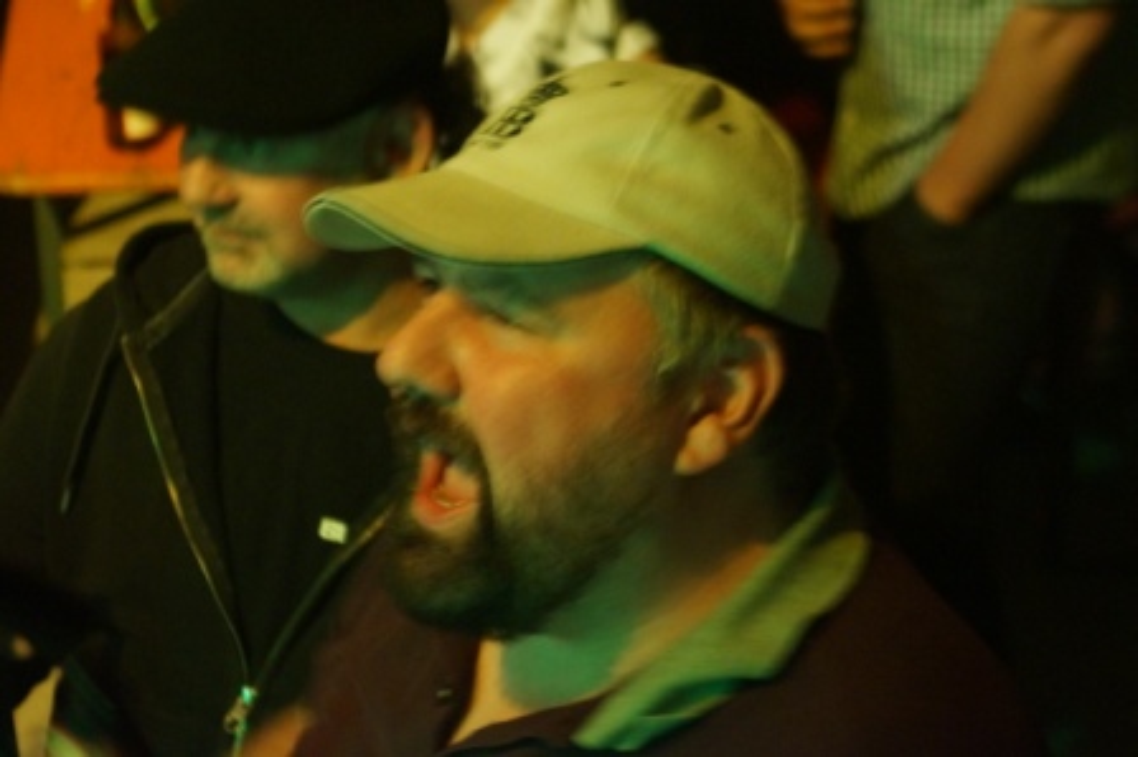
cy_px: 378
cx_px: 569
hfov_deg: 22.6
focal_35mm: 90
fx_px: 2843
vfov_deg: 15.2
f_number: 5
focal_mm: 60
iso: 3200
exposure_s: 1/13
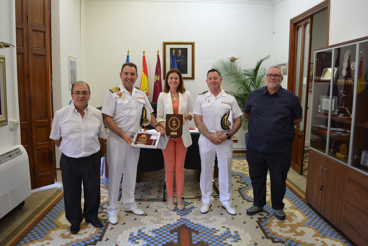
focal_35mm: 27
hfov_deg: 67.3
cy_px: 123
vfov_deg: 48.0
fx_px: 276
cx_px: 184
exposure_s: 1/60
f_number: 4
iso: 400
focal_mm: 18
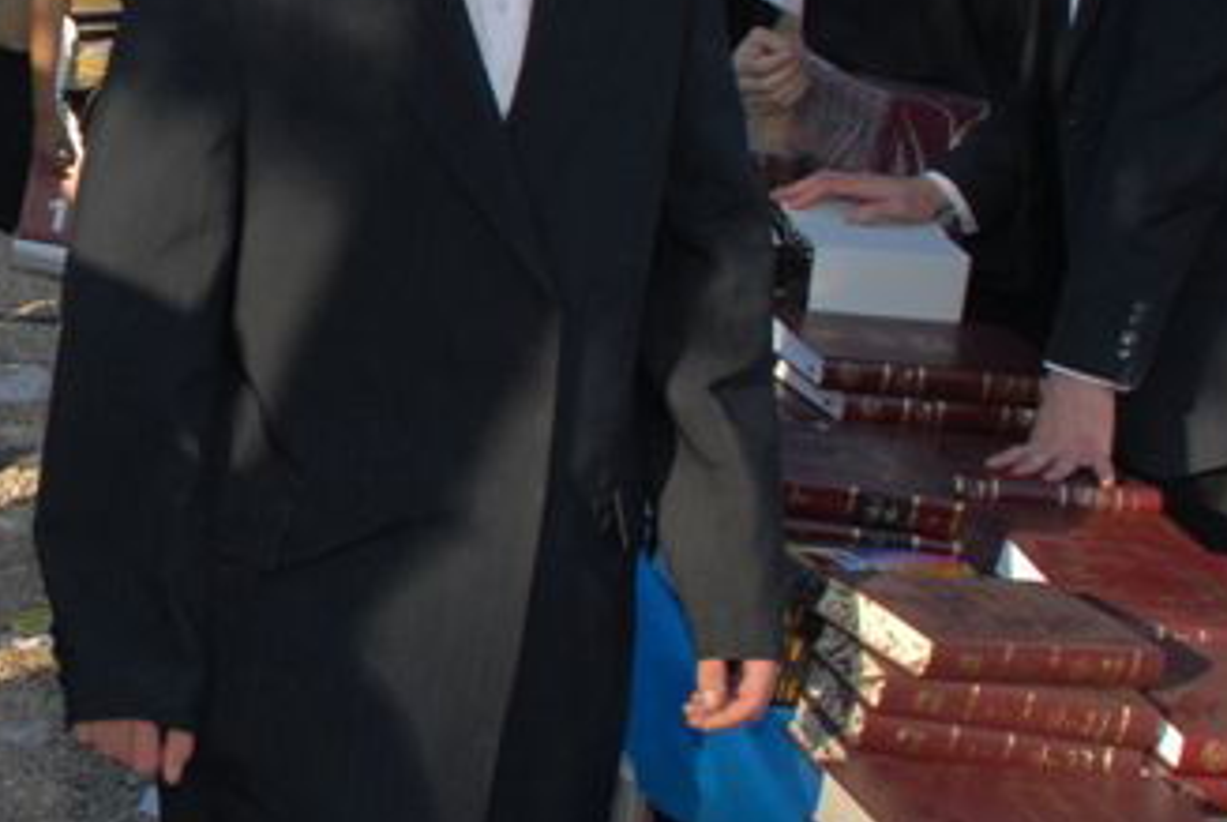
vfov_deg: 14.6
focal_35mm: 94
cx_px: -221
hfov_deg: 20.4
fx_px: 3208
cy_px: 265
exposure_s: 1/180
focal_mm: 20
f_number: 7.1
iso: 250
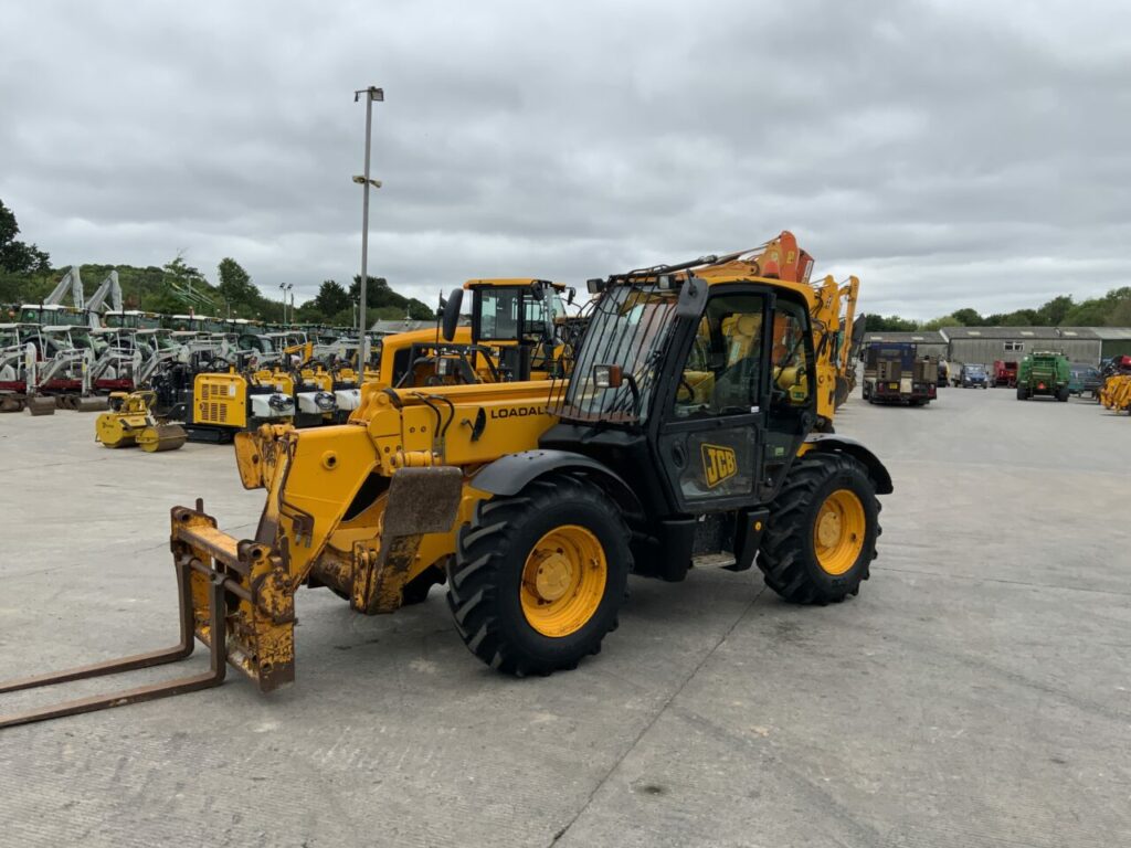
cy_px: 424
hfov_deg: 61.7
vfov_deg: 48.2
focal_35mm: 29
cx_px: 566
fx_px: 948
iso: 16
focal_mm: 3
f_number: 1.8
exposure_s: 1/1534
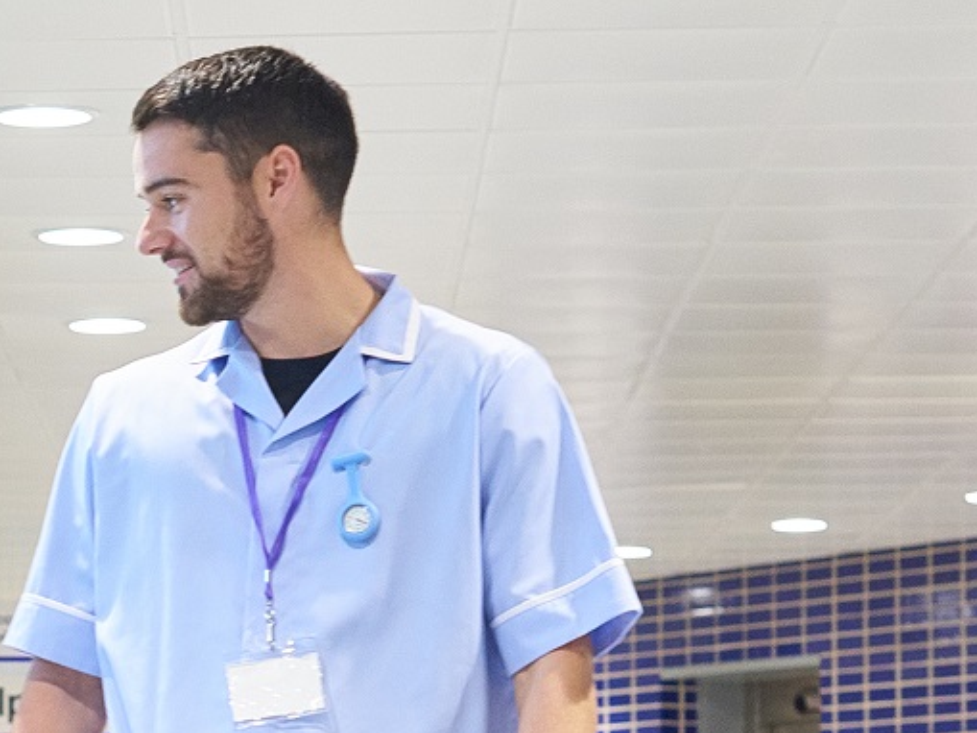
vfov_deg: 7.8
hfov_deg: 10.2
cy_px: 863
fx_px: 5336
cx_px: -438
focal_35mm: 189
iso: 1250
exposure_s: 1/80
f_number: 4.5
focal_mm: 50
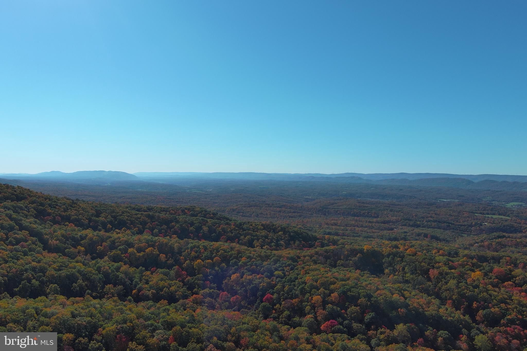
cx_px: 264
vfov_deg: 45.0
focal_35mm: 29
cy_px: 176
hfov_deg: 63.7
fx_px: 424
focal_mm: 10.57
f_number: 2.8
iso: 100
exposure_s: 1/2227
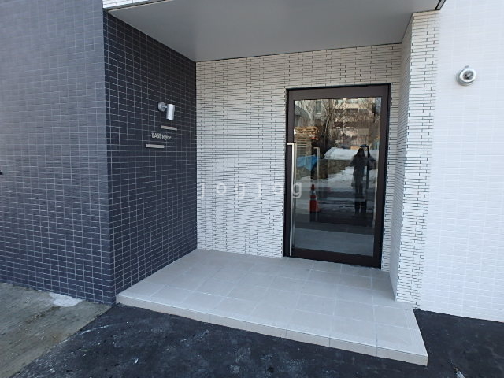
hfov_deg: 79.0
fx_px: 306
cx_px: 252
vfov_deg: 63.4
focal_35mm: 21
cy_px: 189
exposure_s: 1/200
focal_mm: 3.7
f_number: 3.5
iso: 125
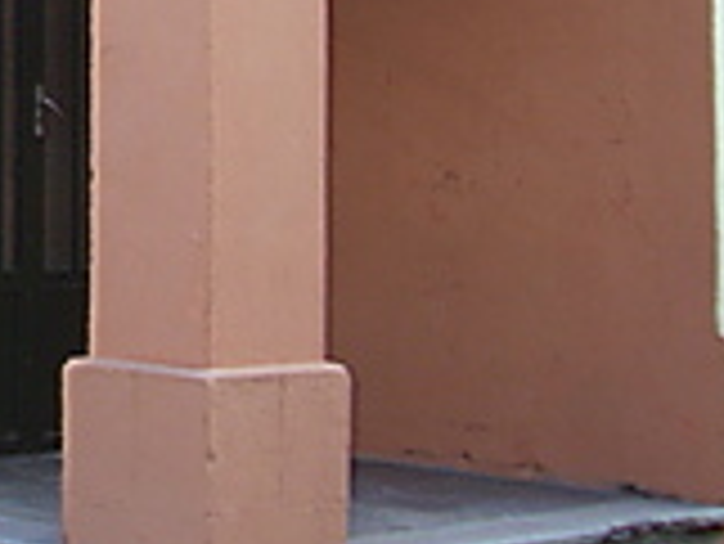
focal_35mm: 112
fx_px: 2344
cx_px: -364
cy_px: -79
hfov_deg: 16.1
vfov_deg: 13.0
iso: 80
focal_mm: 6
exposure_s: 1/180
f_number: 2.7
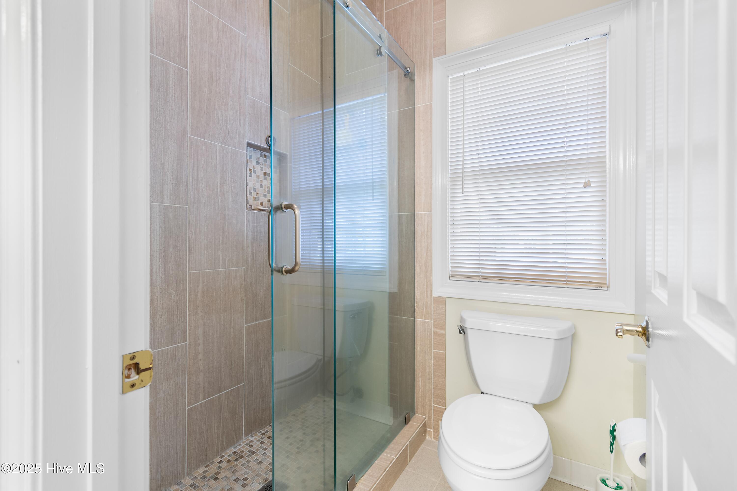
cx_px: 368
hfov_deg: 100.4
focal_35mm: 15
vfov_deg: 77.3
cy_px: 246
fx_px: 307
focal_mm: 10
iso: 100
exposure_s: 1/3
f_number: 4.5
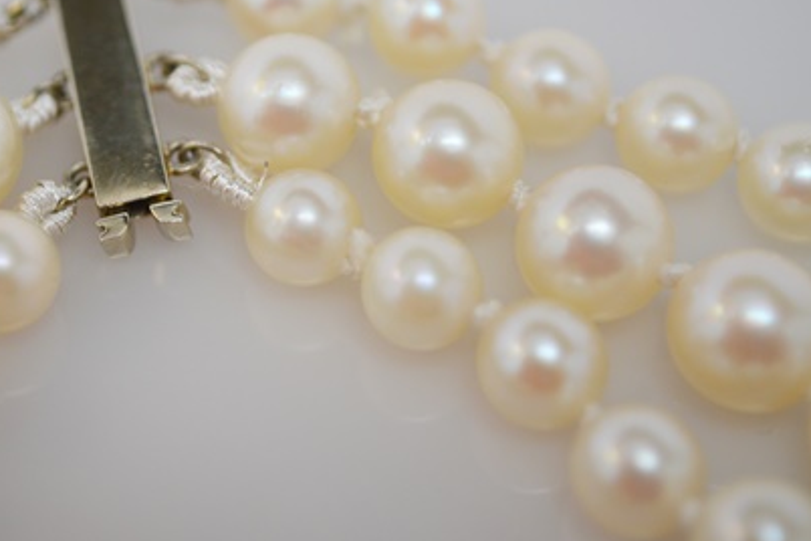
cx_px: 208
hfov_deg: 19.7
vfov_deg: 13.3
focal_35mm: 103
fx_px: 2320
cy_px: 145
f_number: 5.3
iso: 400
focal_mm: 46
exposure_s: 1/80
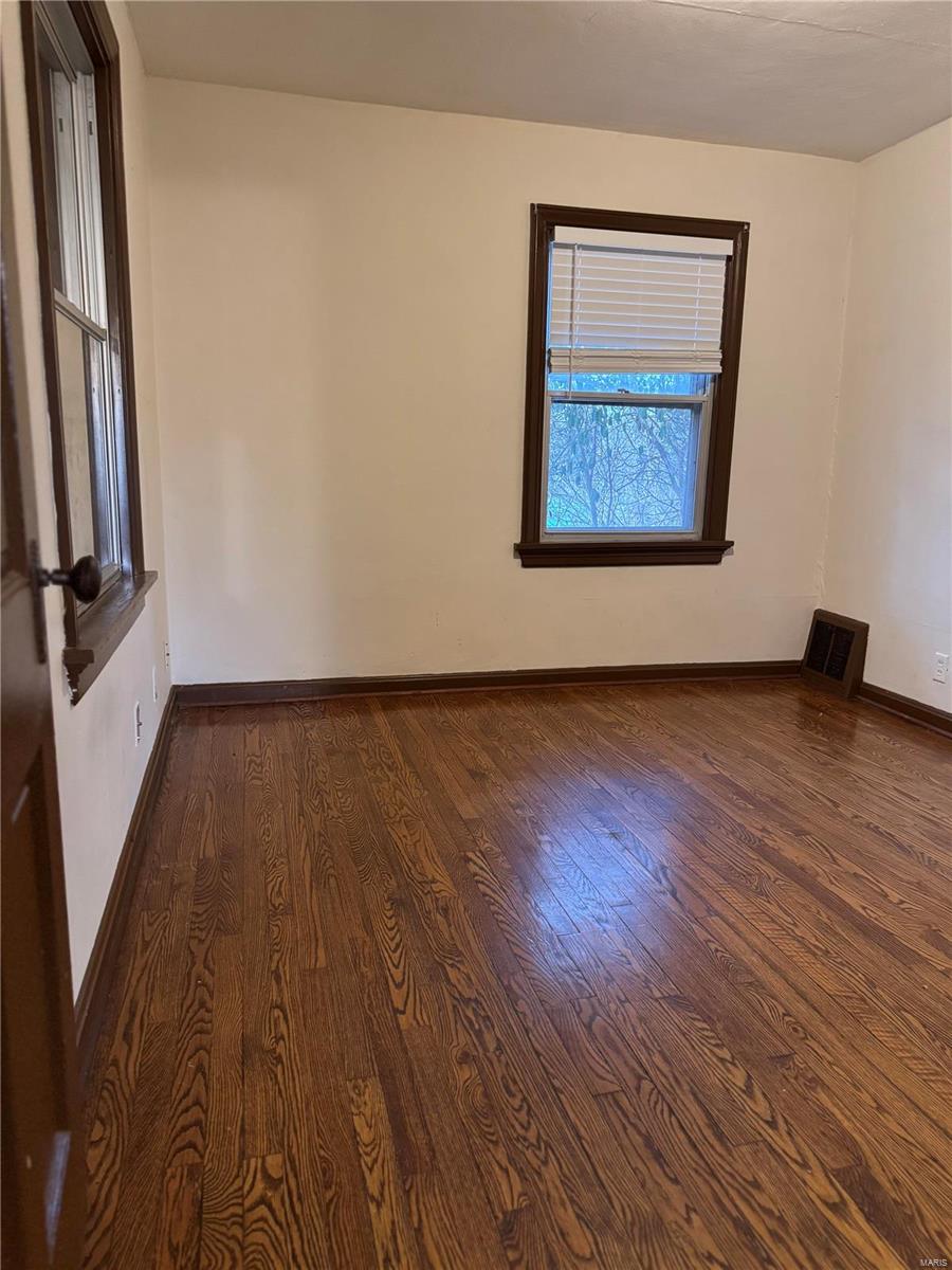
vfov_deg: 71.6
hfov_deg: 56.8
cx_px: 476
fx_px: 880
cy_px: 635
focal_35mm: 24
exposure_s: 1/60
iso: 640
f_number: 1.78
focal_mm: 6.76
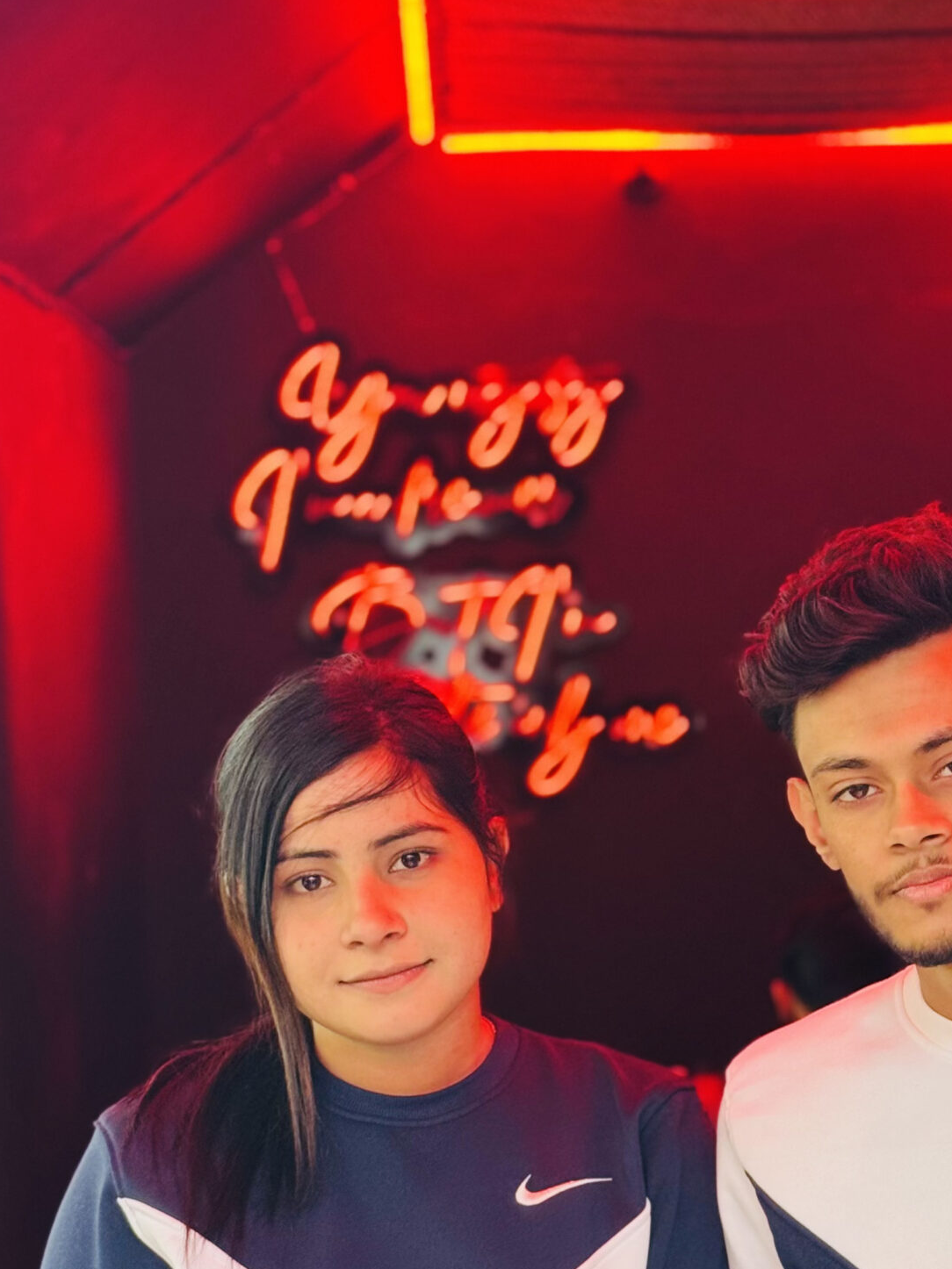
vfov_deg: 22.6
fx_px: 3118
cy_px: 1079
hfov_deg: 17.3
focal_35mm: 85
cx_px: 684
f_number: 1.78
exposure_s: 1/51
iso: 200
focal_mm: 6.76
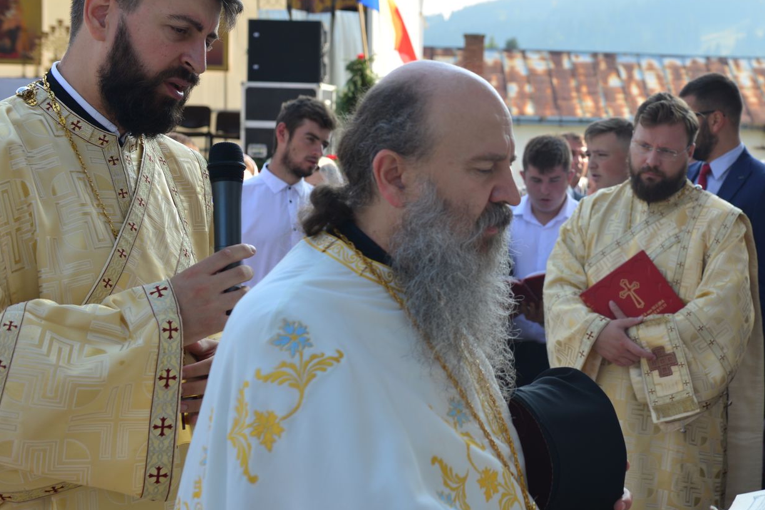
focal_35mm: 66
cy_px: 233
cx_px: 580
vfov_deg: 20.6
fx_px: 1403
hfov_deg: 30.0
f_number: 4
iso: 100
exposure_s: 1/250
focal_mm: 42
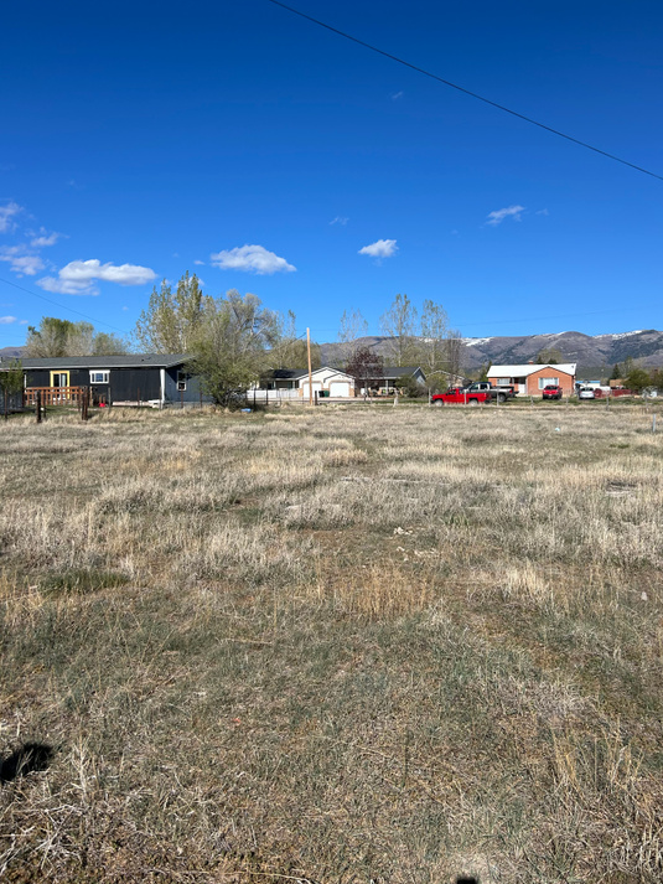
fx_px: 715
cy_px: 417
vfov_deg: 63.4
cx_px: 347
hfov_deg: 49.7
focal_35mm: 28
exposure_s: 1/5319
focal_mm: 5.7
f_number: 1.5
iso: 50
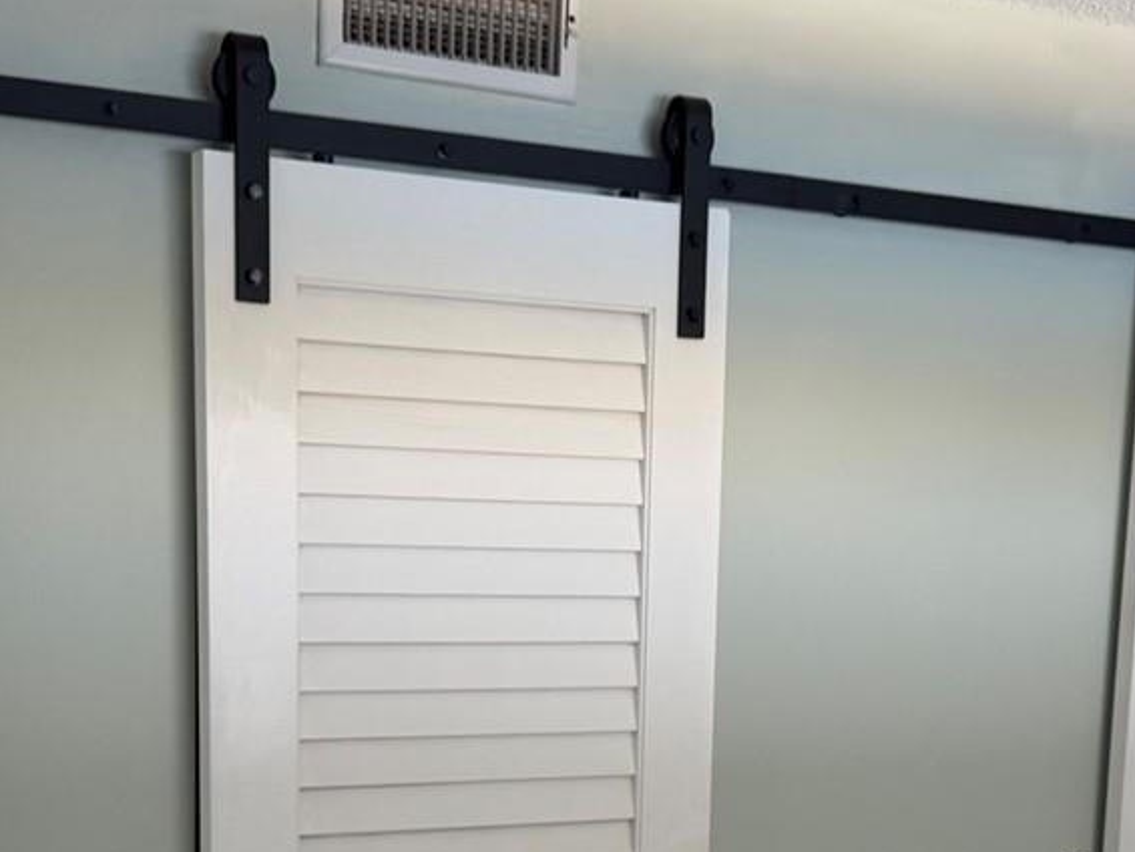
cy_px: 910
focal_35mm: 68
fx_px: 2230
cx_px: 544
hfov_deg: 28.6
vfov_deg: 20.7
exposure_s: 1/121
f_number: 1.78
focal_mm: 6.76
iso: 200
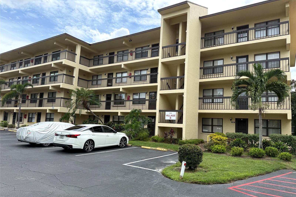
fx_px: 206
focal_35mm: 25
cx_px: 148
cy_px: 104
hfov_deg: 71.5
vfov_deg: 51.3
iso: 100
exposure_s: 1/2907
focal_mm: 6.76
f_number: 1.78
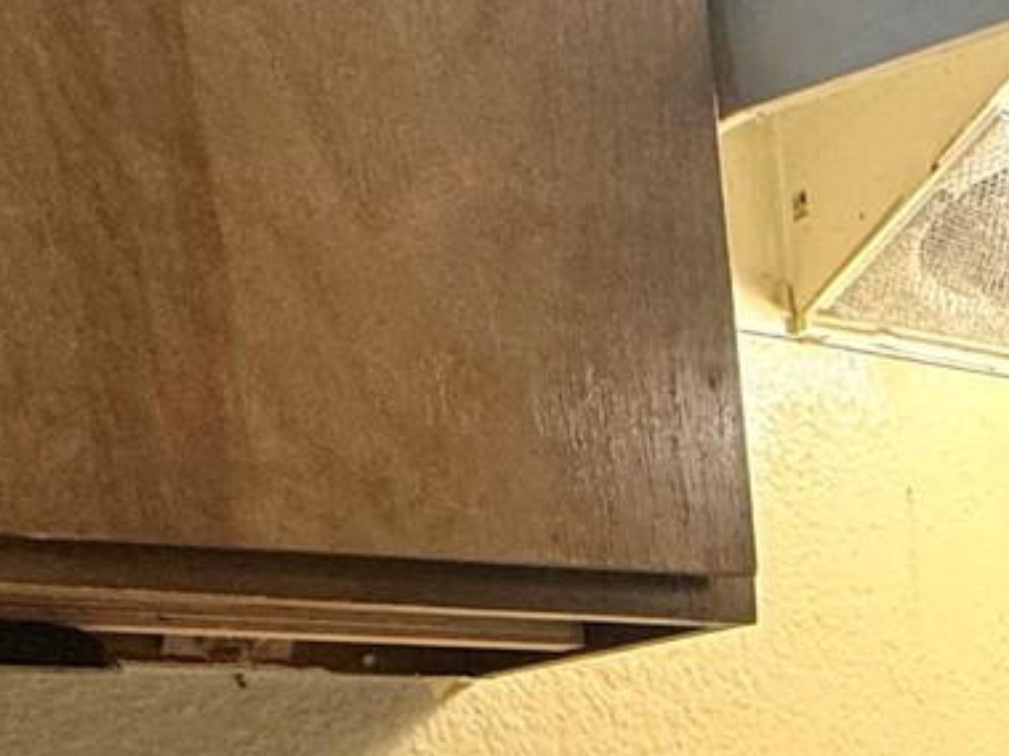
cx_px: 1182
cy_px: 1310
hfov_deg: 25.0
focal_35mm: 71
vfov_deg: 17.4
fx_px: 2069
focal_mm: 2.22
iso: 200
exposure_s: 1/60
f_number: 2.2
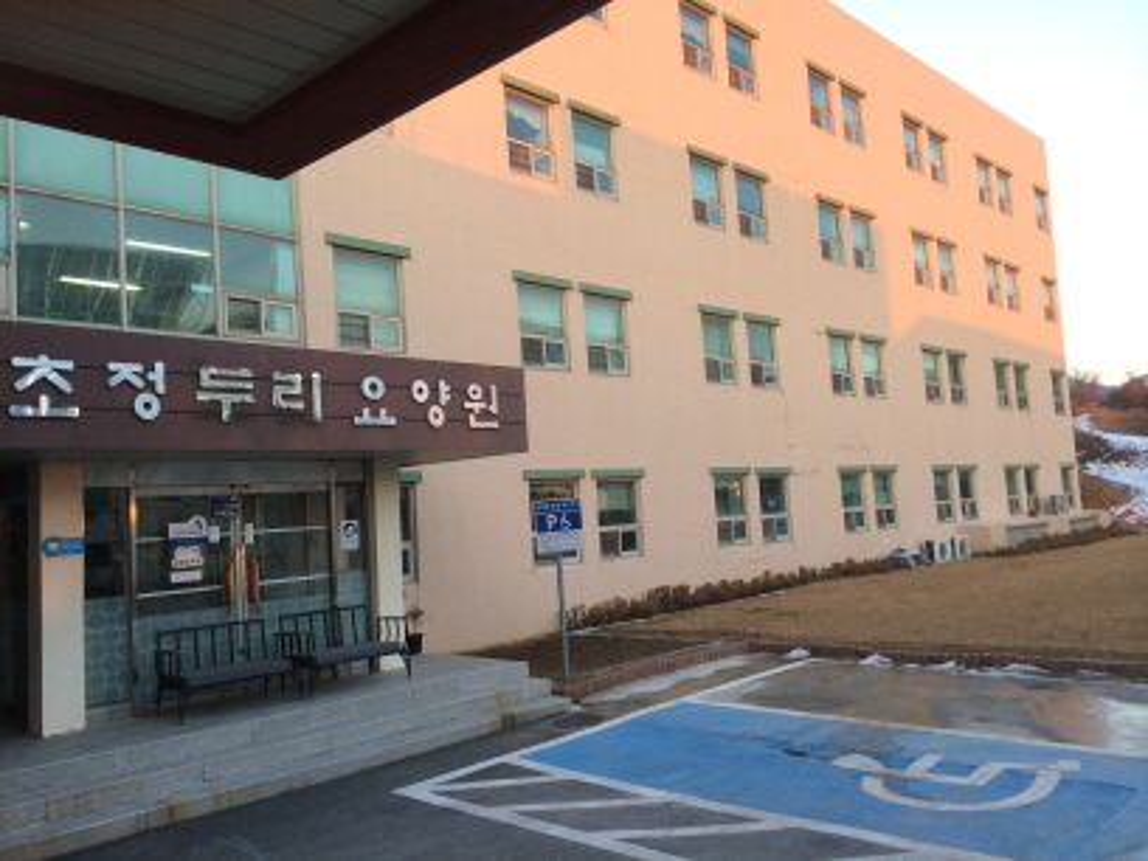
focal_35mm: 30
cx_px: 574
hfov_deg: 60.0
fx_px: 995
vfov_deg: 46.8
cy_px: 430
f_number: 2.2
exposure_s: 1/120
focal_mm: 4.12
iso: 64
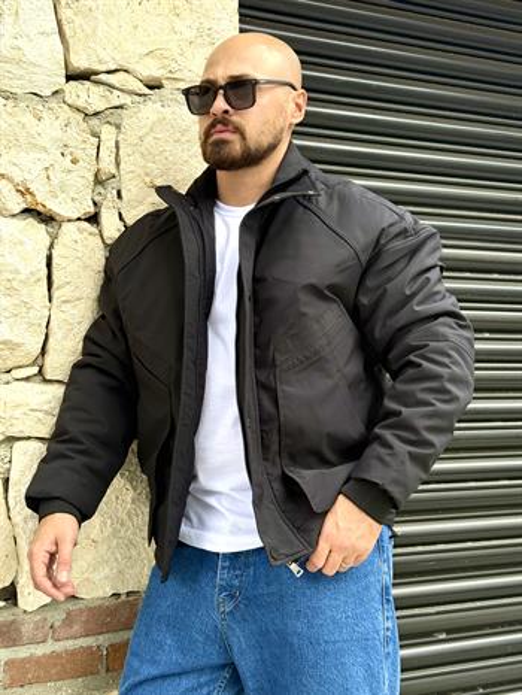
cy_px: 348
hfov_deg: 30.3
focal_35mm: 48
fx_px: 964
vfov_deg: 39.6
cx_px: 261
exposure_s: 1/906
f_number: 1.78
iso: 64
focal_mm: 6.76
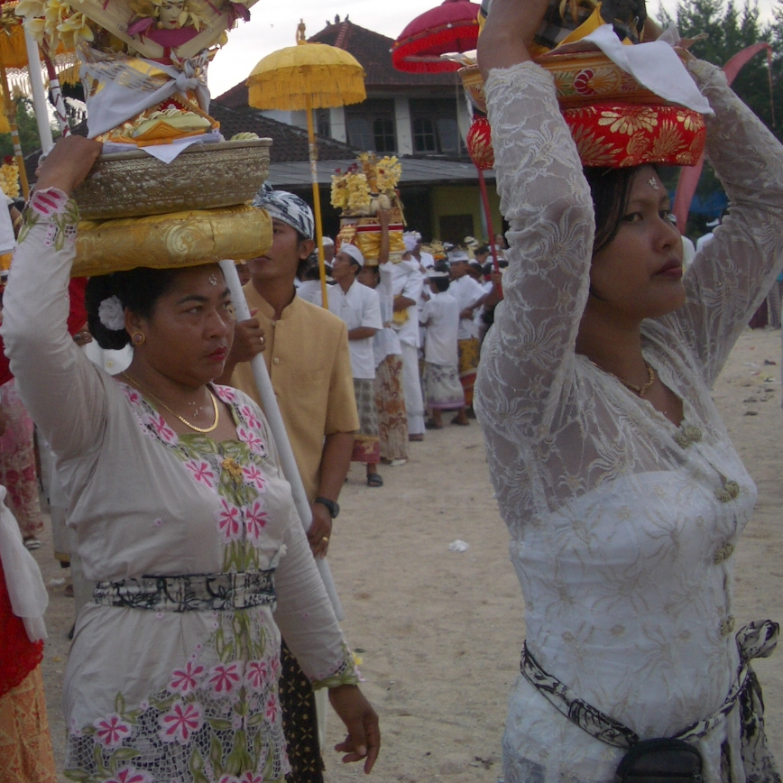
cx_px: 199
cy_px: 246
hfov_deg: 29.6
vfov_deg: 29.8
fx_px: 1459
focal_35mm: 57
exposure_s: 1/250
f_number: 2.6
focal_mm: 5.8
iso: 50
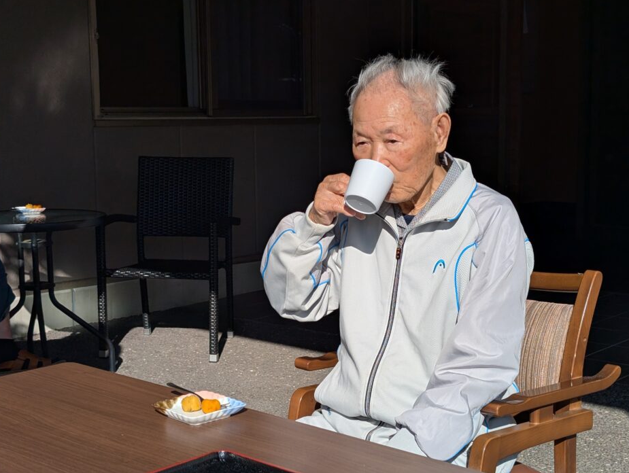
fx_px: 964
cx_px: 330
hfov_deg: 36.1
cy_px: 251
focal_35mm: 53
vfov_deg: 27.6
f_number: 1.68
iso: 20
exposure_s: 1/1562
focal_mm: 6.9
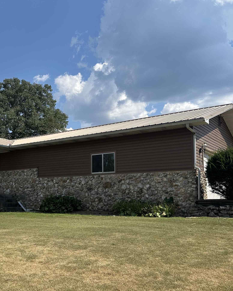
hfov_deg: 38.9
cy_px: 171
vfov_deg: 48.9
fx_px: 319
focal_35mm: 37
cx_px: 53
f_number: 1.78
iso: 80
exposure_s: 1/4545
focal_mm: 6.86
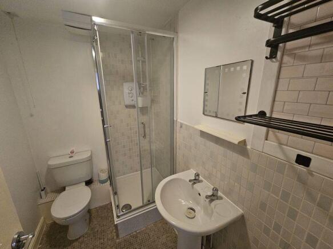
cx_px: 166
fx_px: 125
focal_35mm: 13
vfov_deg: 89.9
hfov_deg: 106.2
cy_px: 124
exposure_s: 1/25
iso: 640
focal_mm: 2.2
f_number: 2.2
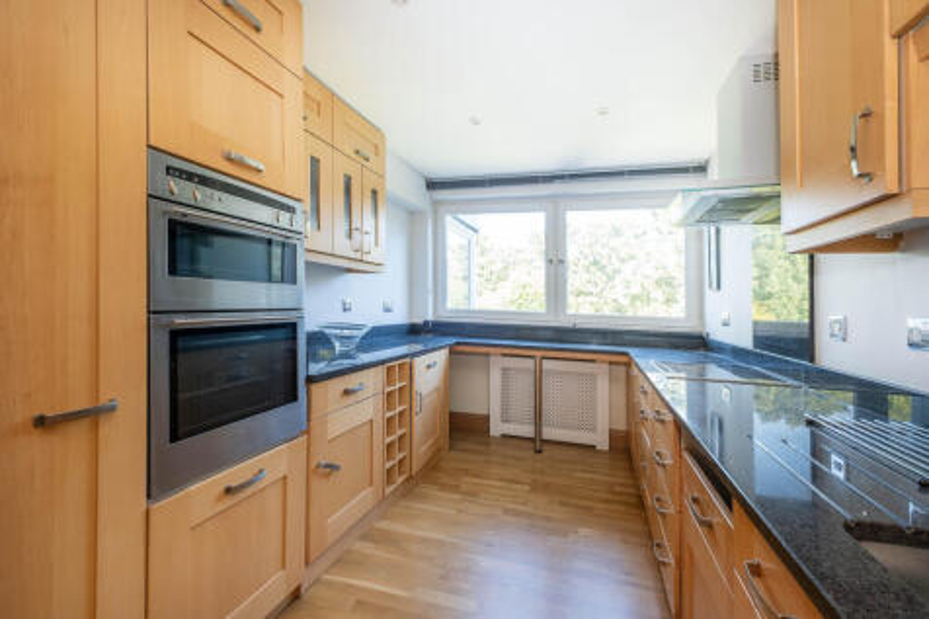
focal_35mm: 15
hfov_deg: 100.4
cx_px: 464
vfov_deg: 77.3
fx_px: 387
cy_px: 310
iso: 250
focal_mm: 10
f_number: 6.4
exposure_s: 1/13
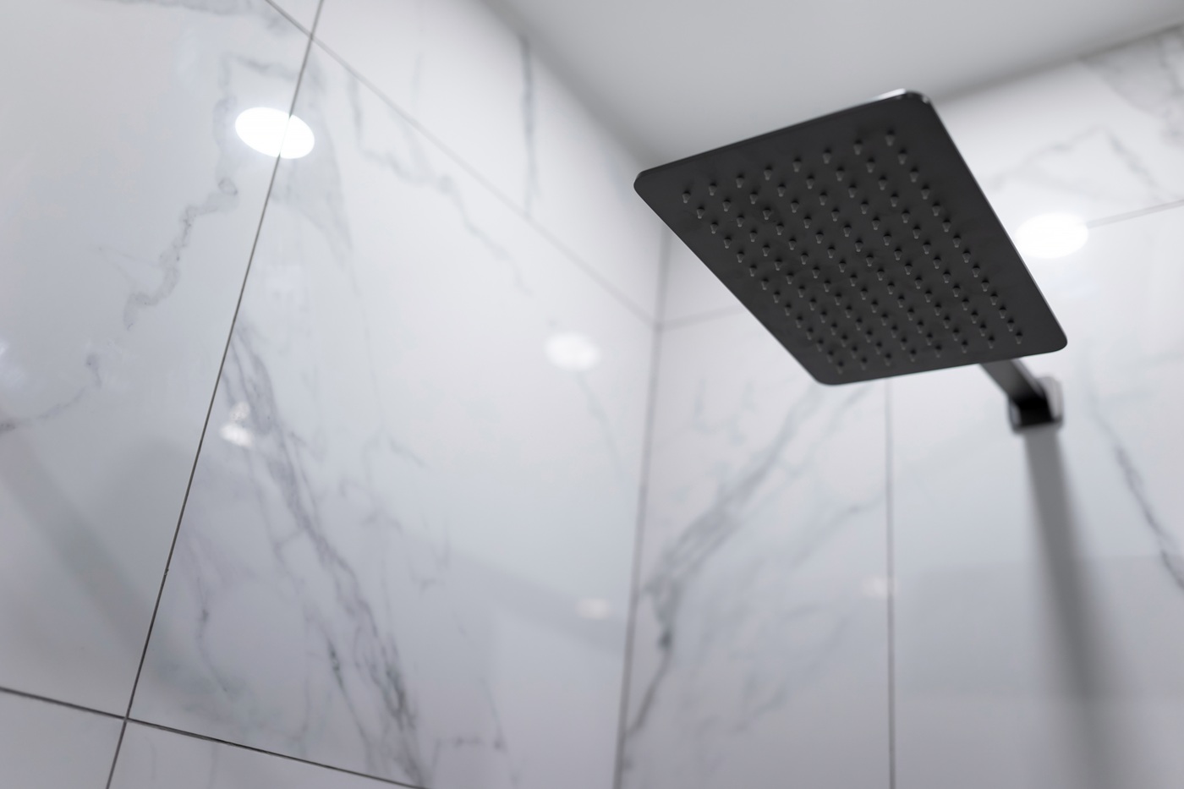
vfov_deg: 37.8
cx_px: 592
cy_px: 394
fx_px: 1151
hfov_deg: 54.4
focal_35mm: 35
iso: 400
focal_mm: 35
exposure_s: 1/125
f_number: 1.7
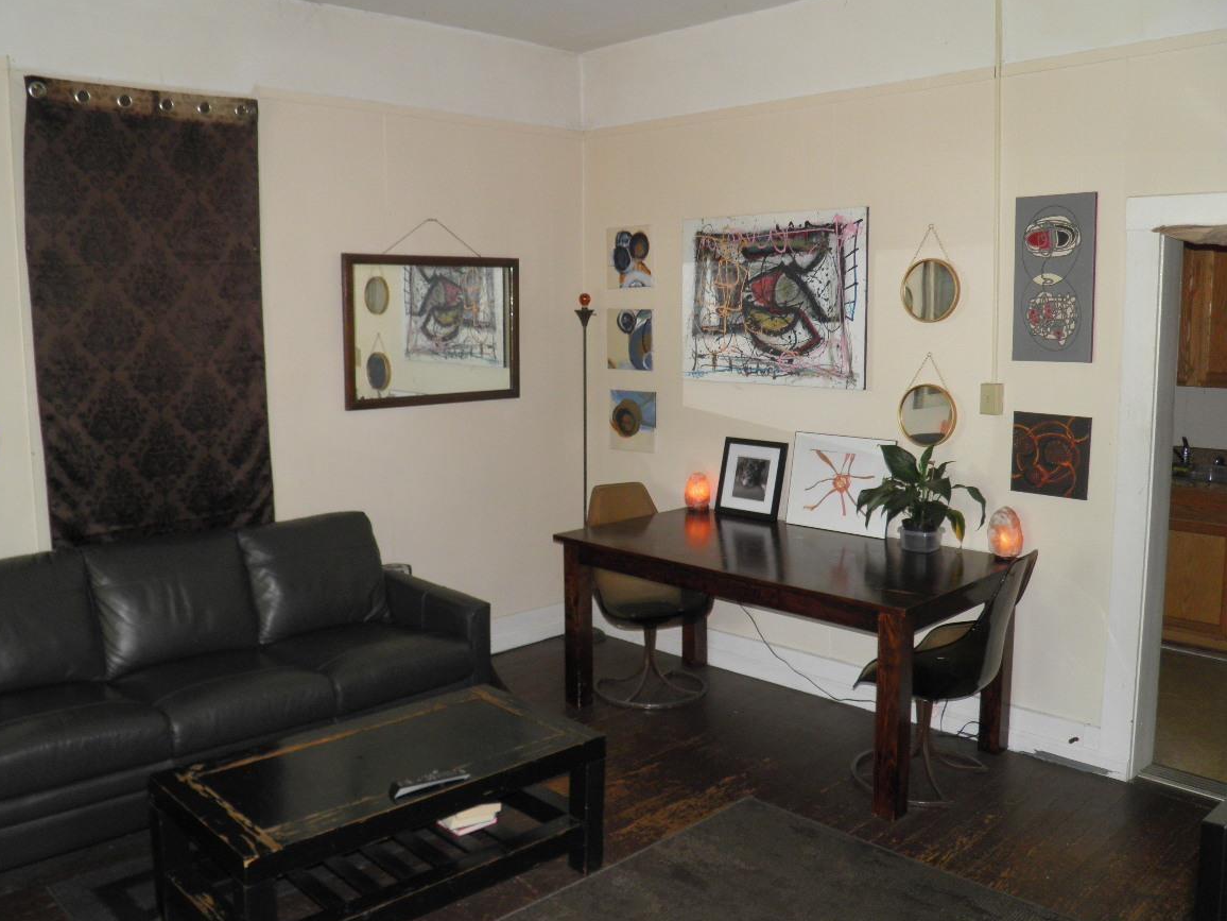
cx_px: 566
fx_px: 1099
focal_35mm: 31
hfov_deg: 58.3
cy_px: 454
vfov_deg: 45.4
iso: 100
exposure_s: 1/30
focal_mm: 4.9
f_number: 2.8
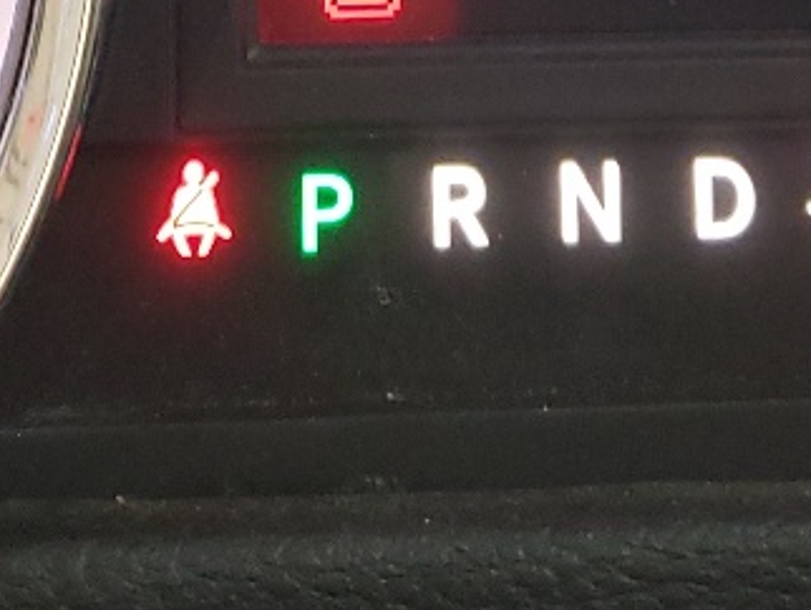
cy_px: -441
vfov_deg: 10.9
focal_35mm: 129
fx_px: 3025
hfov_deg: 15.3
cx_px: 426
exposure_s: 1/30
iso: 260
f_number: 1.5
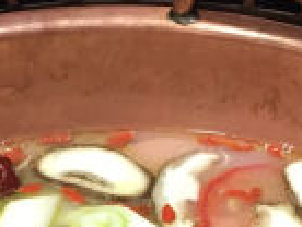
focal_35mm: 147
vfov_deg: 9.5
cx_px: 116
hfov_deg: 13.4
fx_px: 1285
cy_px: 431
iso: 40
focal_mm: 4.15
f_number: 2.2
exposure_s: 1/30
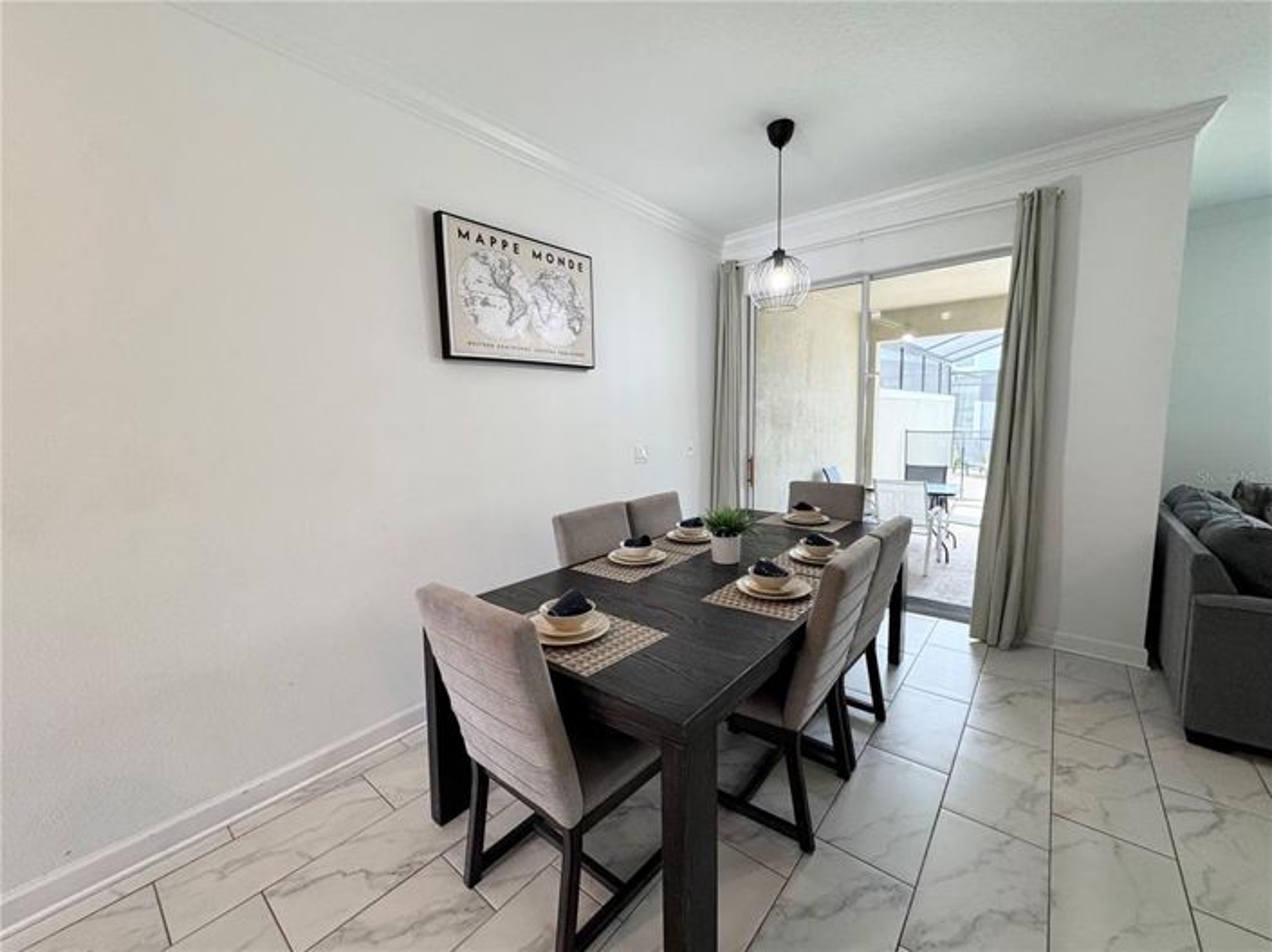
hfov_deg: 102.1
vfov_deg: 85.6
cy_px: 476
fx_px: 514
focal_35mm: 14
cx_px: 636
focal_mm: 2.22
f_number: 2.2
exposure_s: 1/120
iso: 160
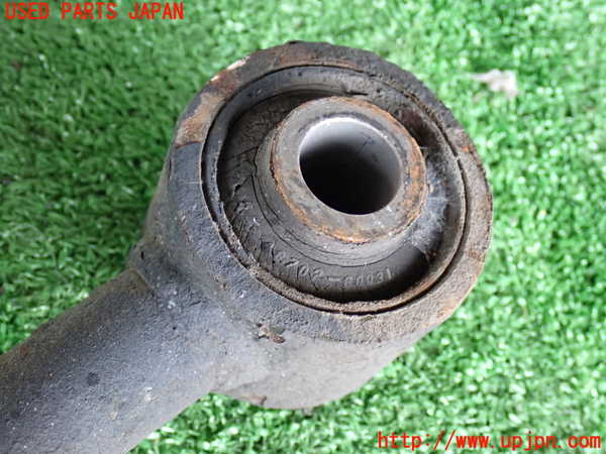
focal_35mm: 54
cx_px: 303
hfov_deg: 35.5
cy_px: 227
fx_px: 945
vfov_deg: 27.0
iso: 640
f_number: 3.3
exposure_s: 1/50
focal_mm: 9.65
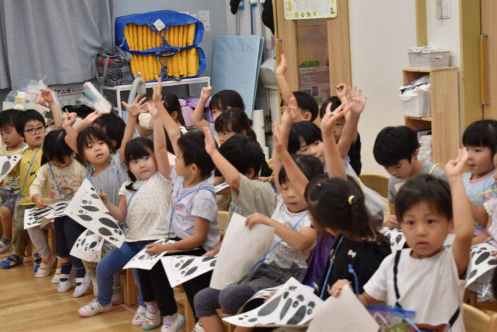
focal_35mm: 72
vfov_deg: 18.9
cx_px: 248
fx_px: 994
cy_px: 166
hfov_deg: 28.1
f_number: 5.6
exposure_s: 1/125
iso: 400
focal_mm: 48
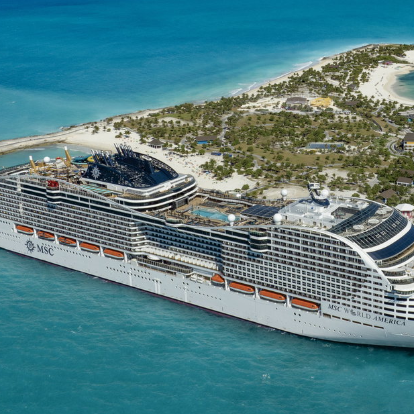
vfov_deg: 30.6
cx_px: 367
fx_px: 744
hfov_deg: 29.9
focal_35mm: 55
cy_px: 111
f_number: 5.6
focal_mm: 12.29
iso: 100
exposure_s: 1/1600
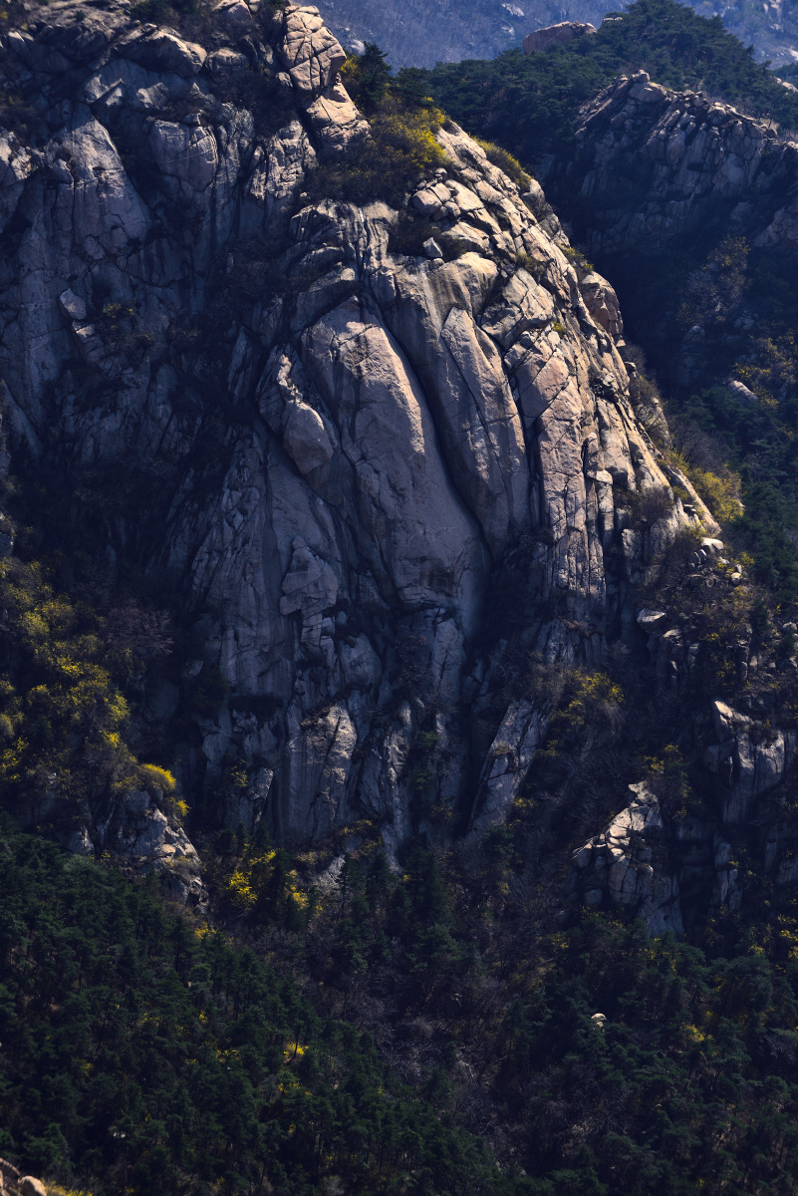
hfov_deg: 6.9
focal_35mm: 200
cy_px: 598
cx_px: 399
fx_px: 6644
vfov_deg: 10.3
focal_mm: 200
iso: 100
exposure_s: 1/320
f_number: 8
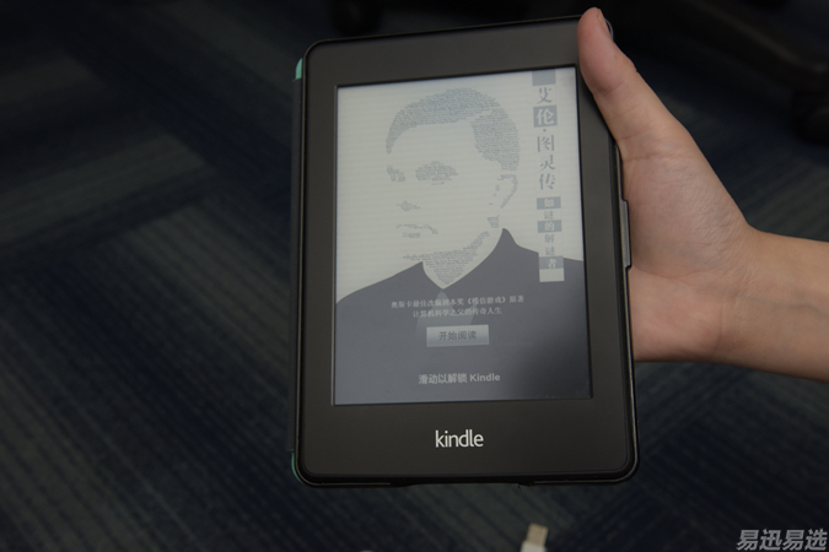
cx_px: 414
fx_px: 1105
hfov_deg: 41.1
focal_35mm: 48
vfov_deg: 28.1
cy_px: 276
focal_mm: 48
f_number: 10
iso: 800
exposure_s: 1/60
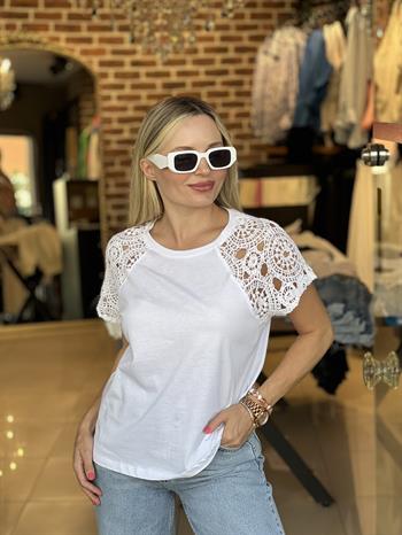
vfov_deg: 25.3
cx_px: 201
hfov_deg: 19.2
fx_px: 1191
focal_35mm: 77
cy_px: 268
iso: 32
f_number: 2.8
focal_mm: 9
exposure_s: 1/100
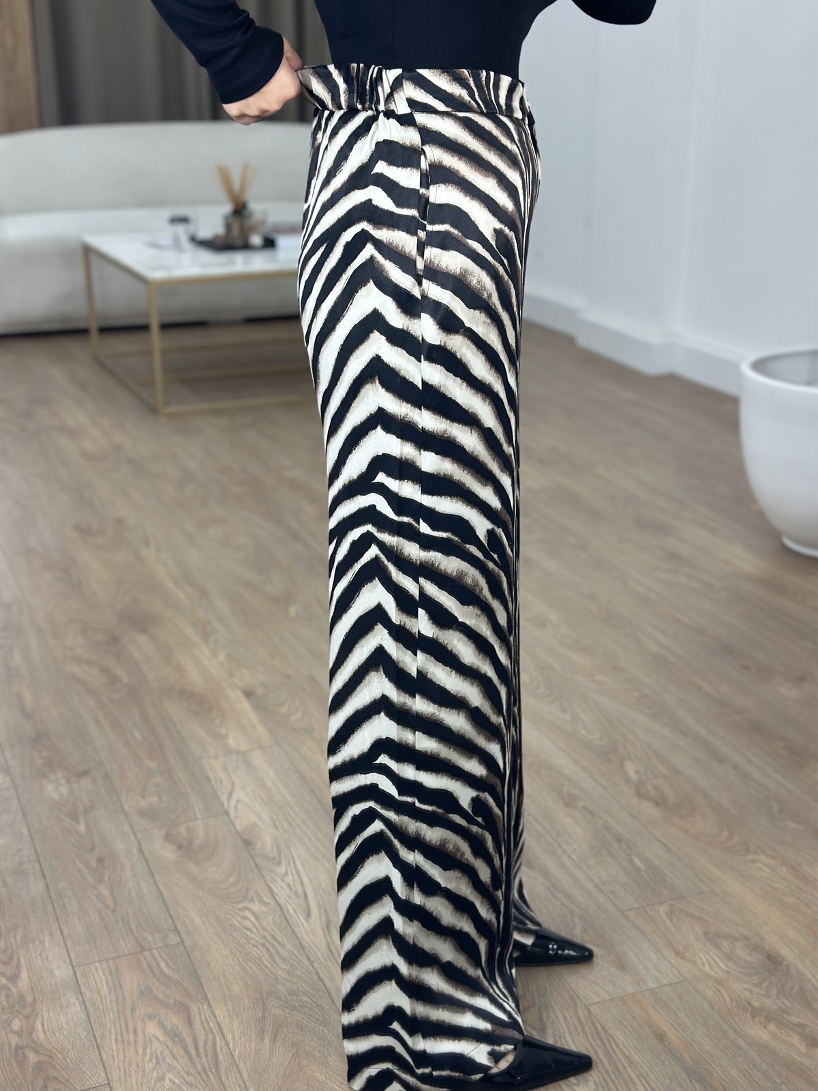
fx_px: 1512
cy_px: 546
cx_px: 409
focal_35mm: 48
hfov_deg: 30.3
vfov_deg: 39.7
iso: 80
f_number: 1.78
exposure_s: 1/100
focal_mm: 6.86
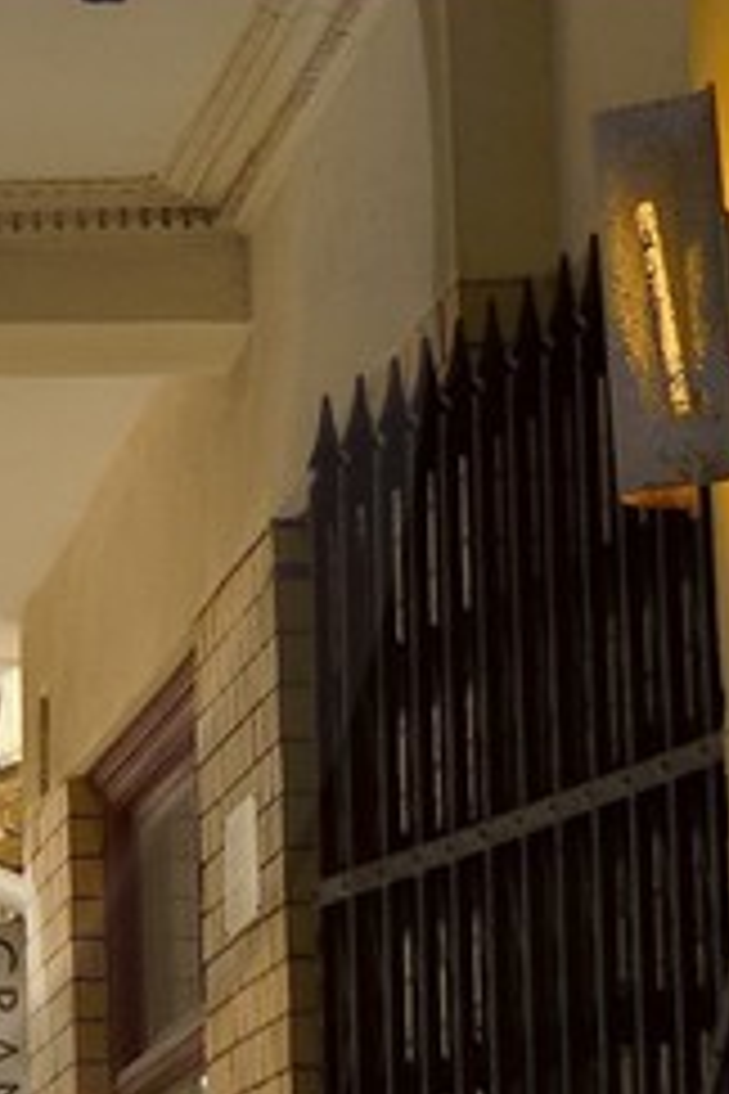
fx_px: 6803
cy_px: 234
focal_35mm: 224
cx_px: -958
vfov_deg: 9.2
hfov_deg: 5.9
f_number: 6.3
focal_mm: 34
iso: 400
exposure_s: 1/250
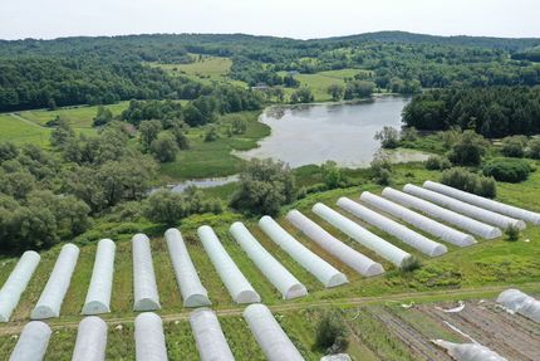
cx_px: 270
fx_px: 420
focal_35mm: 28
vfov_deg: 46.4
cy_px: 180
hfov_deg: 65.5
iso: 100
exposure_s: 1/400
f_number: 5.6
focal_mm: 10.26
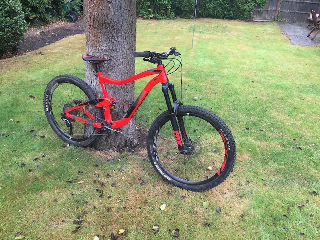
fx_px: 268
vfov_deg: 48.2
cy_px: 120
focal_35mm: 29
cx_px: 160
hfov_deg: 61.7
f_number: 2.2
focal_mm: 4.15
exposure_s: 1/100
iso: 32
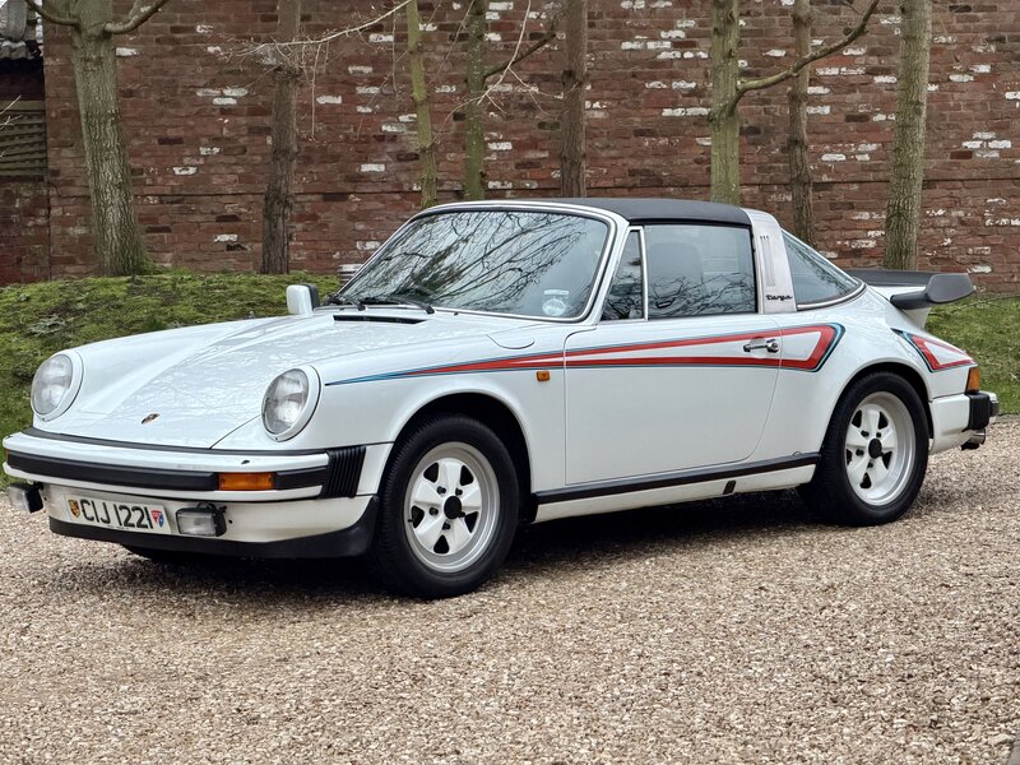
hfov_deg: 19.6
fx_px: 2947
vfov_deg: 14.8
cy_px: 382
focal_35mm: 100
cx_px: 510
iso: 500
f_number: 2.8
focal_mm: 16.89
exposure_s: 1/99
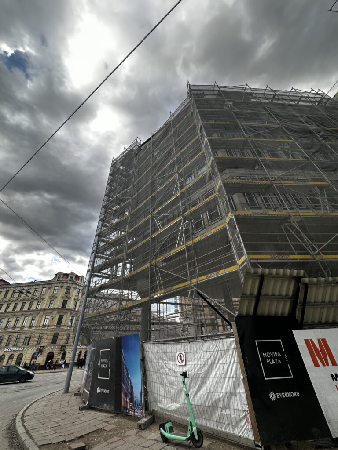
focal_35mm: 14
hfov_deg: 85.7
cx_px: 169
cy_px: 225
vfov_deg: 102.1
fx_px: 182
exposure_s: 1/275
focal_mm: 2.22
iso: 40
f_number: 2.2
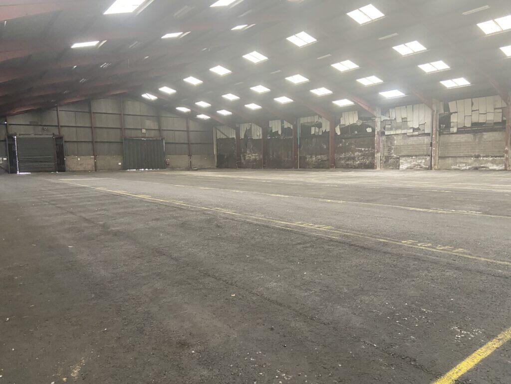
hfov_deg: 67.3
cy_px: 192
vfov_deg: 53.1
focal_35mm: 26
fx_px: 384
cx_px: 256
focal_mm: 4.25
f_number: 1.8
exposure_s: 1/60
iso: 320
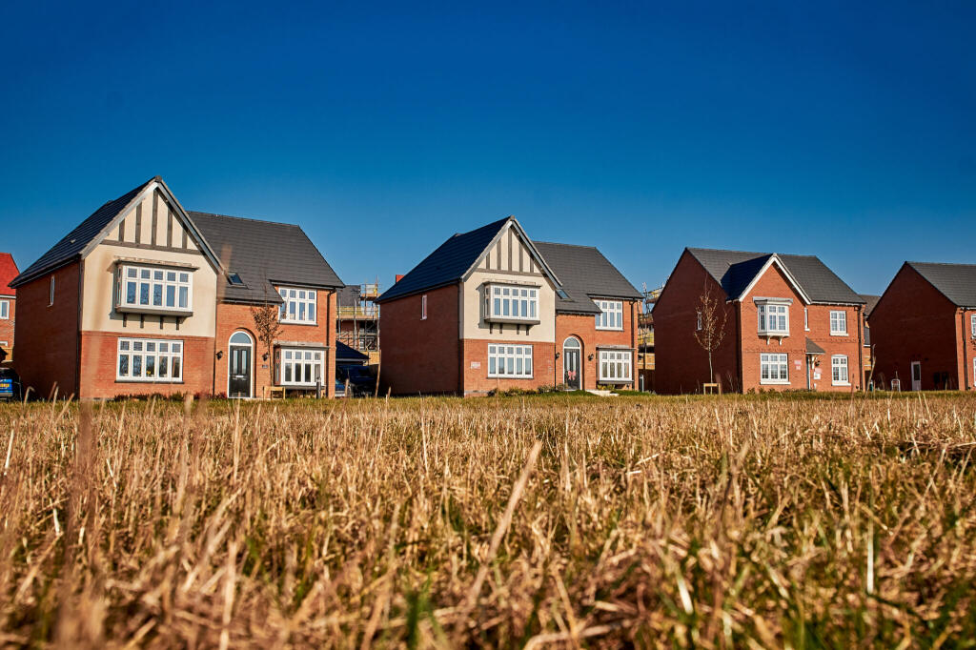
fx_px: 894
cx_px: 488
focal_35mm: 33
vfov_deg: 39.9
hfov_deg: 57.2
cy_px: 325
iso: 200
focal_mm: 22
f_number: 7.1
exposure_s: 1/1000
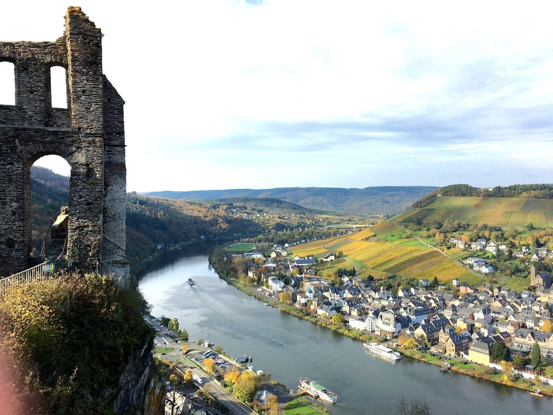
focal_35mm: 29
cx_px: 276
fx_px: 463
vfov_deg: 48.2
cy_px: 208
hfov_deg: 61.7
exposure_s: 1/884
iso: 25
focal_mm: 4.15
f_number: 2.2
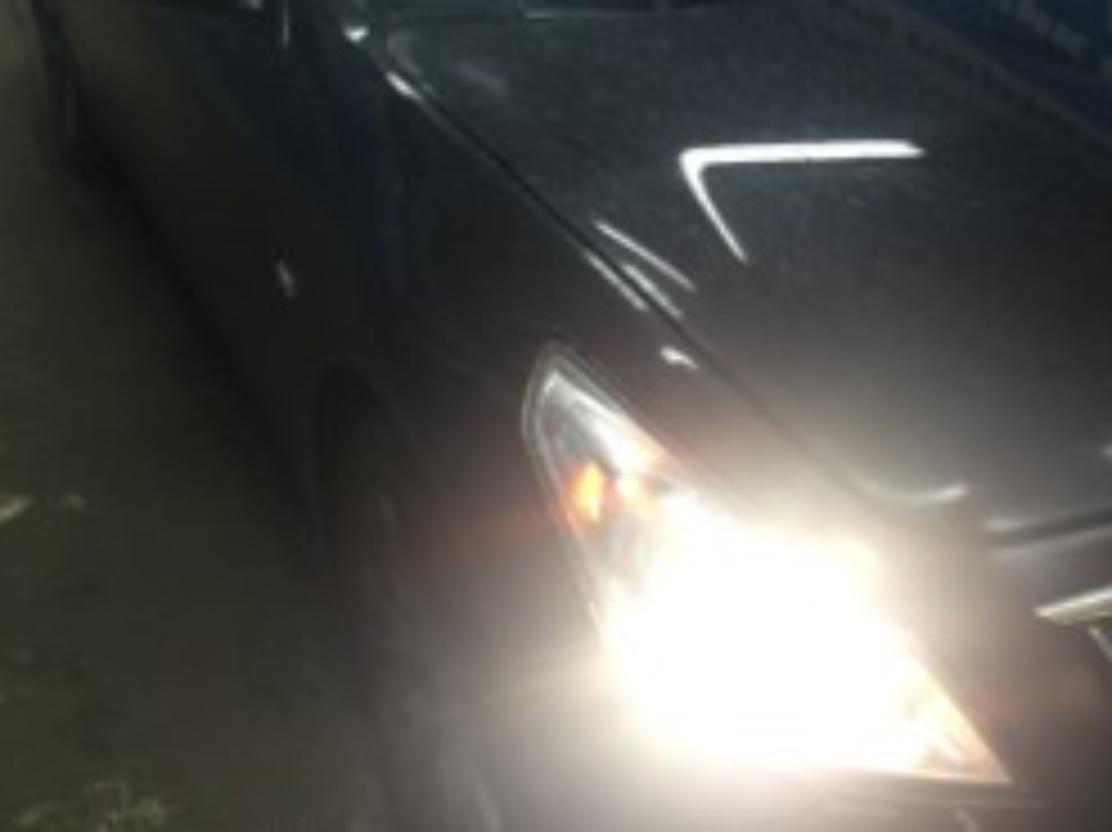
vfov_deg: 30.1
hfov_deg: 39.8
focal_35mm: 47
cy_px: 162
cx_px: 770
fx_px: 1509
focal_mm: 4.15
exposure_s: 1/33
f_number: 2.2
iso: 125
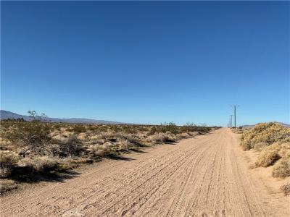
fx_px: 243
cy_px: 108
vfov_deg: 48.2
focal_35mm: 29
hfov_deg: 61.7
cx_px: 145
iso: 16
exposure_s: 1/3125
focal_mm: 3
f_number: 1.8
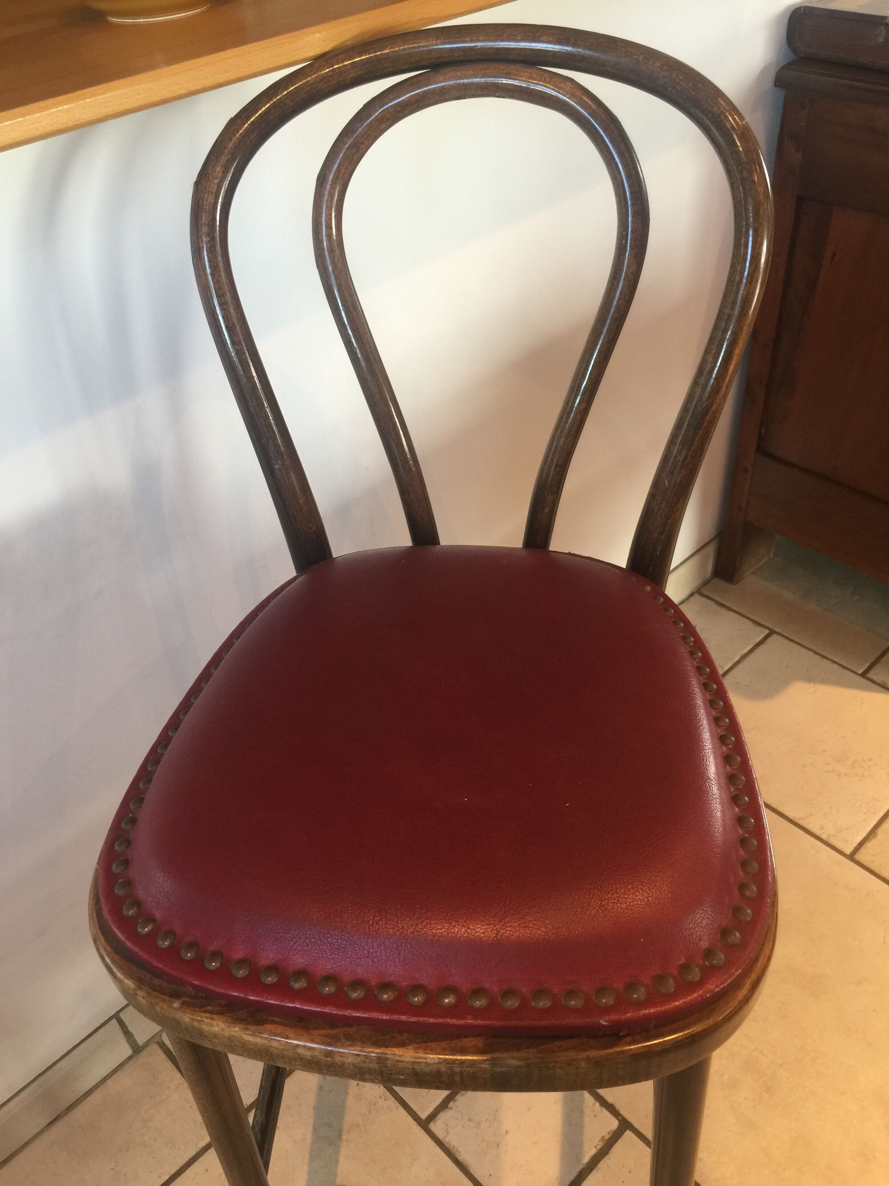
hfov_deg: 48.2
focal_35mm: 29
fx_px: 993
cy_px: 593
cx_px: 444
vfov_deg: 61.7
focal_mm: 4.15
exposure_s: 1/17
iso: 40
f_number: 2.2
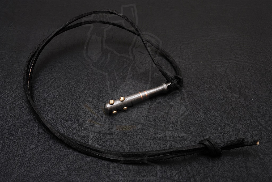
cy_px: 91
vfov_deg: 26.5
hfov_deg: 38.8
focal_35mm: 51
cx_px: 136
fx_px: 386
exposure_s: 1/125
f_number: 8
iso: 200
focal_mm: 34
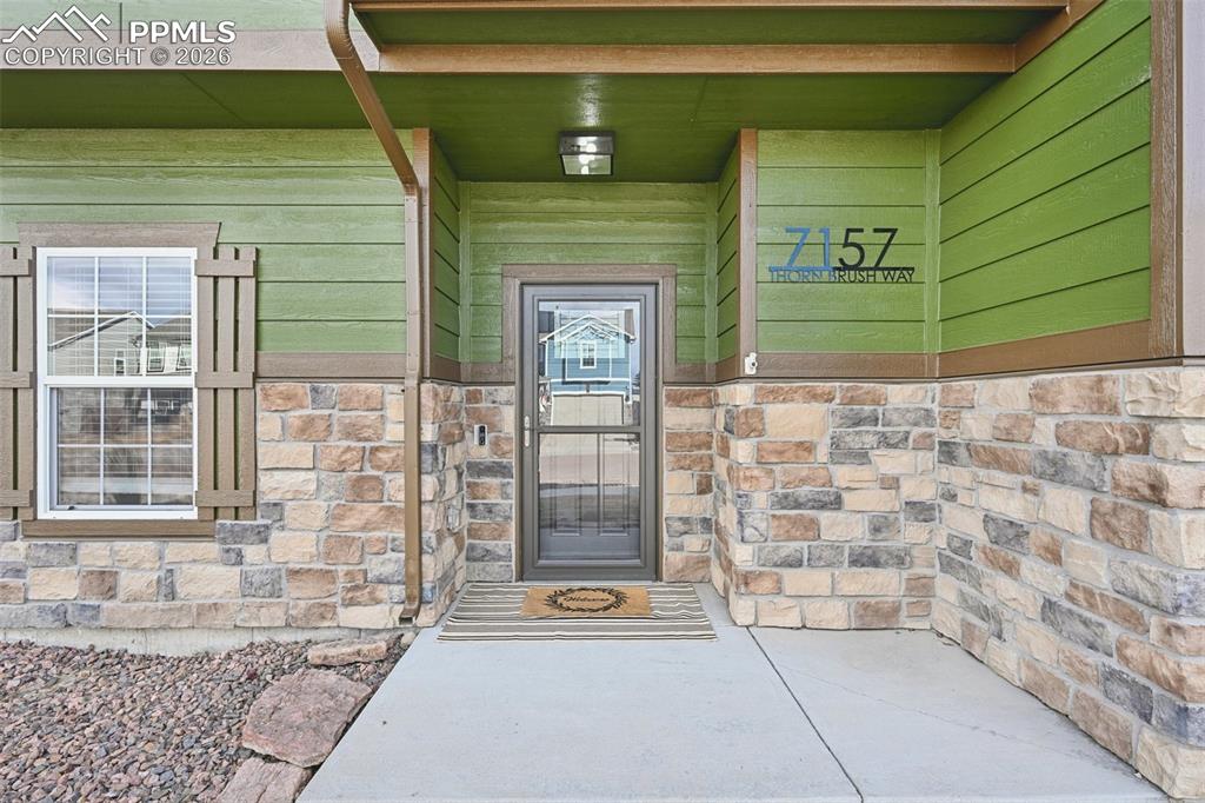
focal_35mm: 18
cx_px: 602
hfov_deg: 91.6
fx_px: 586
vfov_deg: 68.8
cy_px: 402
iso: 140
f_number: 11
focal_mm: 17.5
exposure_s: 1/20
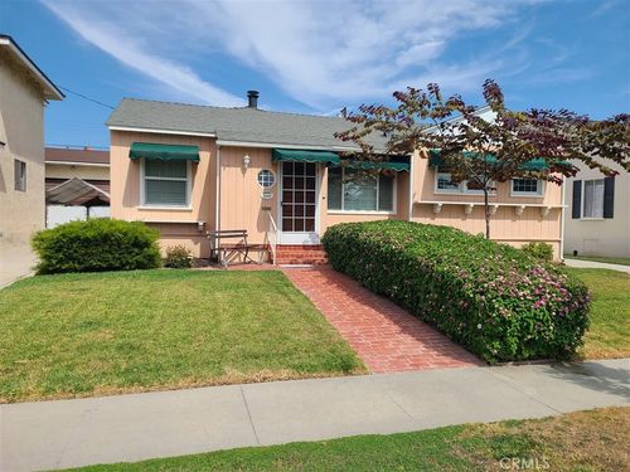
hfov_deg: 67.3
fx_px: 473
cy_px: 236
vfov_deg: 53.1
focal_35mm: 26
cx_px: 315
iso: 40
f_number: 1.8
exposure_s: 1/2767
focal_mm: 5.4
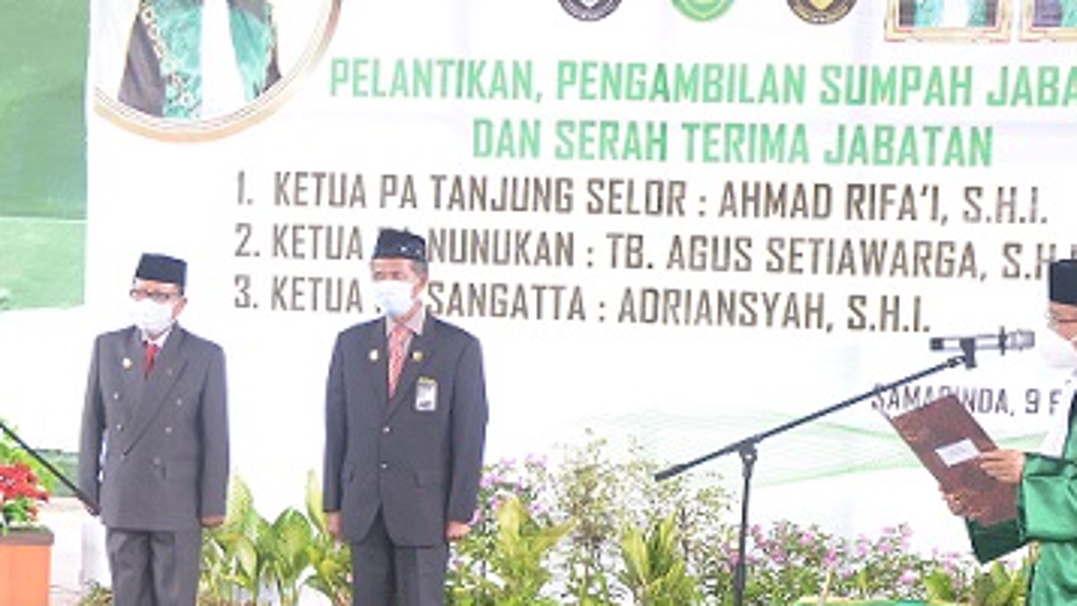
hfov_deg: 16.4
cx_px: 220
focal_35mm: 130
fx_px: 3713
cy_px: 597
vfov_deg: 9.3
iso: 1000
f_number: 4.5
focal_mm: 40
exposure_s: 1/60
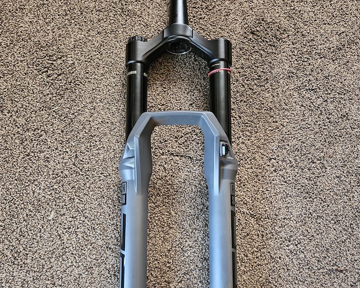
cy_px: 181
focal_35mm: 31
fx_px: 330
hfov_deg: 57.2
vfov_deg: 46.7
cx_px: 182
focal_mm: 5.4
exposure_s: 1/24
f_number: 1.8
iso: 500
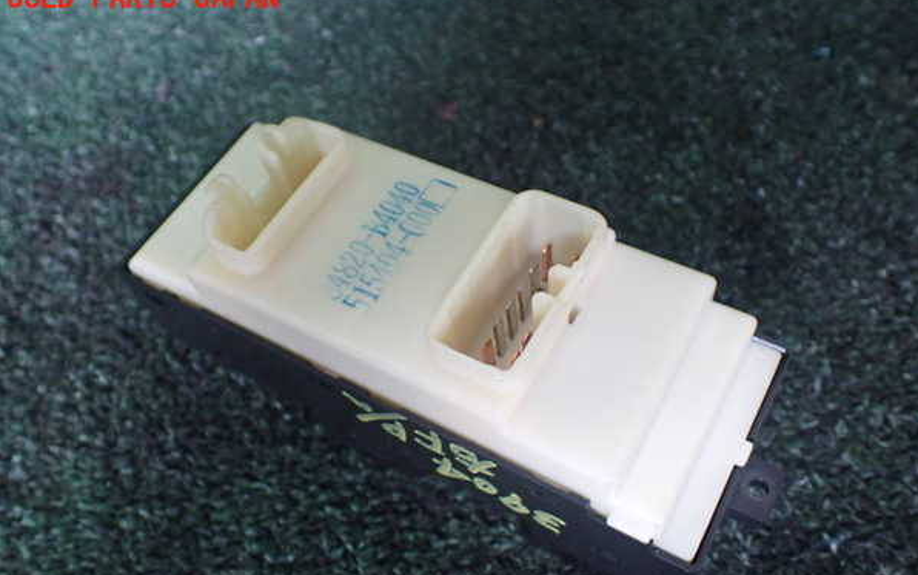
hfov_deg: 59.6
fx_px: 801
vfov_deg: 39.4
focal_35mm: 32
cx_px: 461
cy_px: 325
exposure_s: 1/125
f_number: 2.3
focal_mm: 5.4
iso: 800
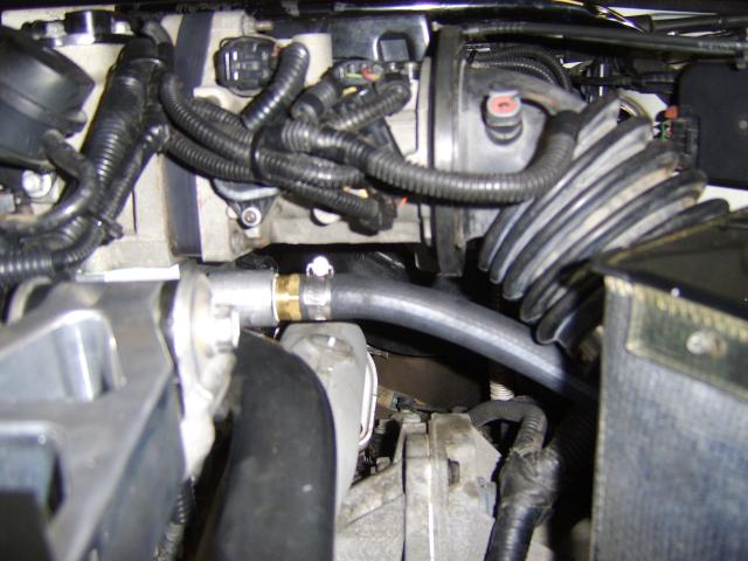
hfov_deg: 58.4
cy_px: 280
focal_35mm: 31
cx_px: 374
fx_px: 670
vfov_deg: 45.4
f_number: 2.7
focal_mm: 8.13
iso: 141
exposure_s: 1/30
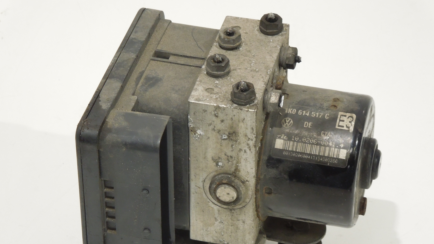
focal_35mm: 130
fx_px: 1496
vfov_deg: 9.3
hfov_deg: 16.5
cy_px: 151
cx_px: 217
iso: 400
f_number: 4.8
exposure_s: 1/25
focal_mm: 21.5
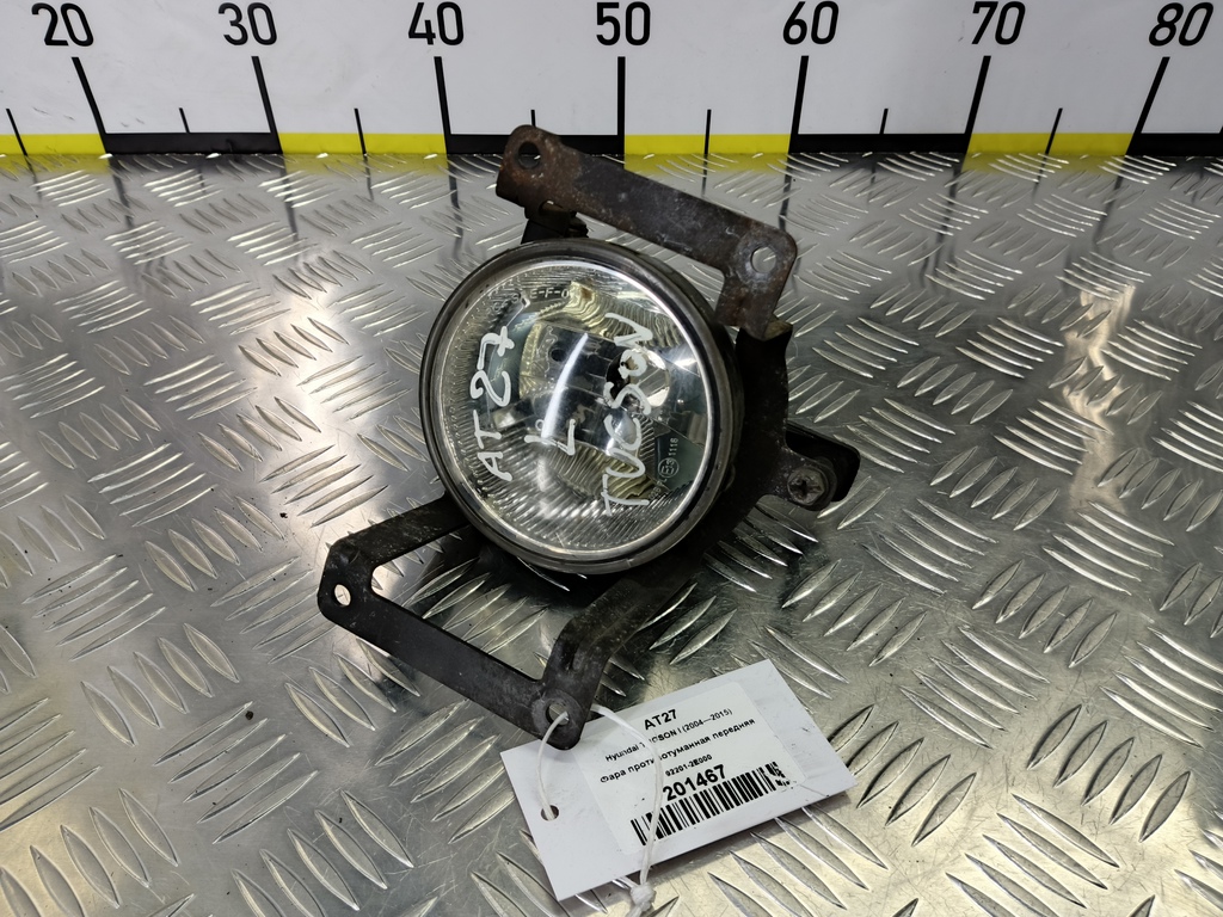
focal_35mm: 23
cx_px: 612
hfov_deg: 73.9
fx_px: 813
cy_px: 458
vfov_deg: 58.9
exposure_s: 1/33.3
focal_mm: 4.11
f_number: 1.6
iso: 93
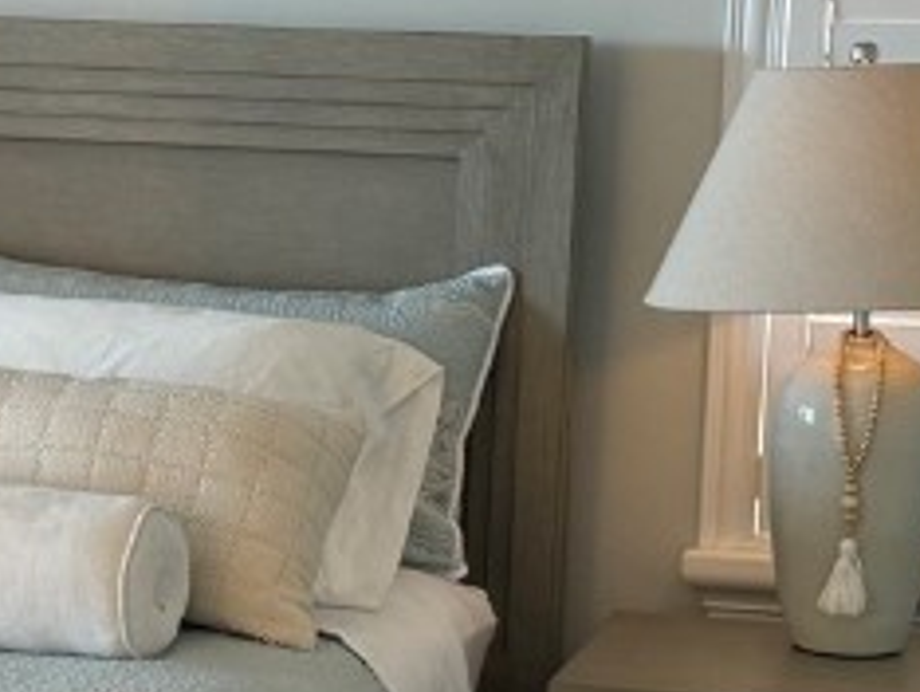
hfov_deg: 18.6
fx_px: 2793
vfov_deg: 14.0
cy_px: 586
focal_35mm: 105
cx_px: 279
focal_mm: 6.76
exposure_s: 1/60
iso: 125
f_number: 1.78
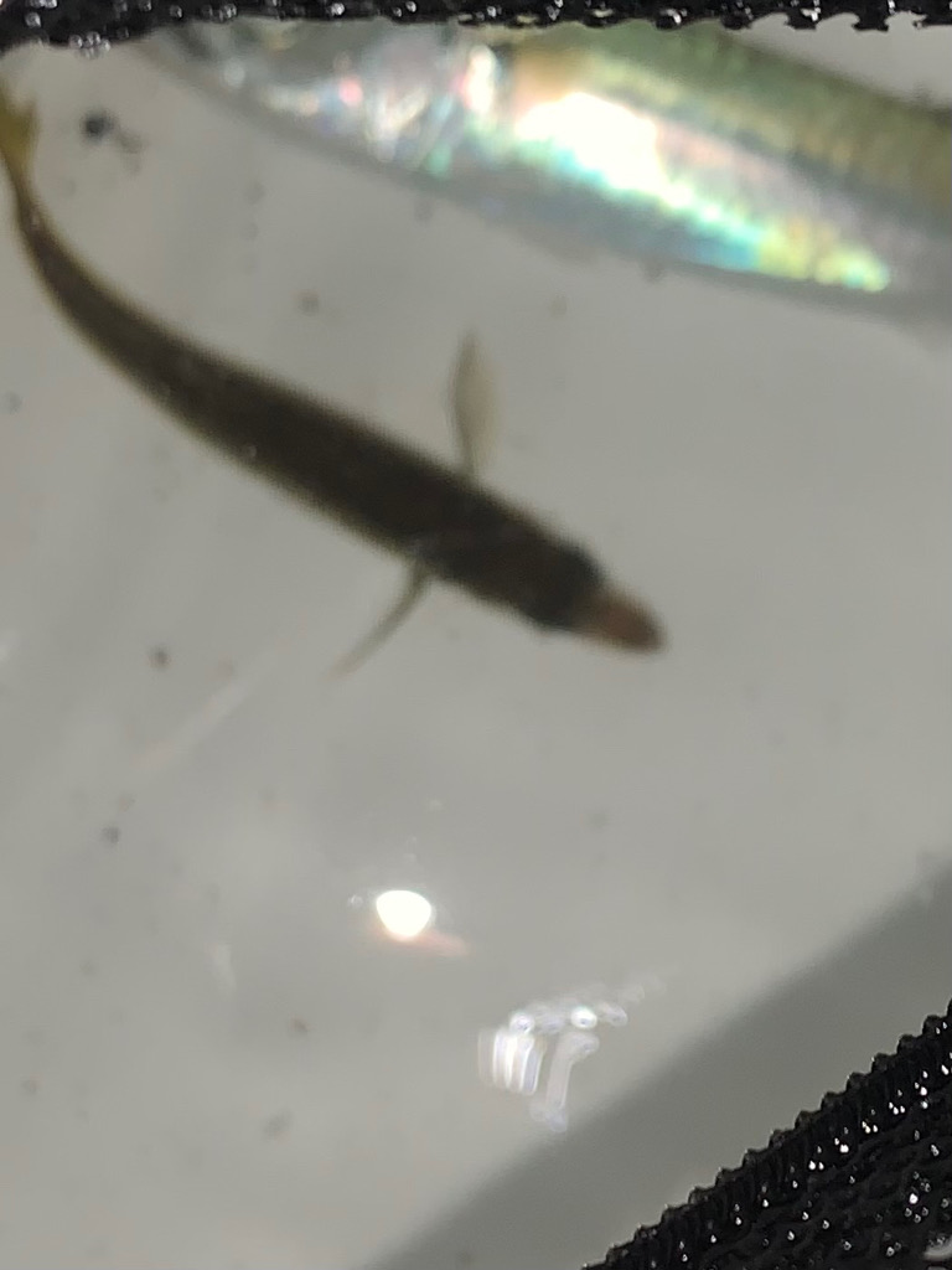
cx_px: 476
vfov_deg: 67.3
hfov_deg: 53.1
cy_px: 635
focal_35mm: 26
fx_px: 953
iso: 25
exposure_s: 1/48
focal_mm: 4.25
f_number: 1.8
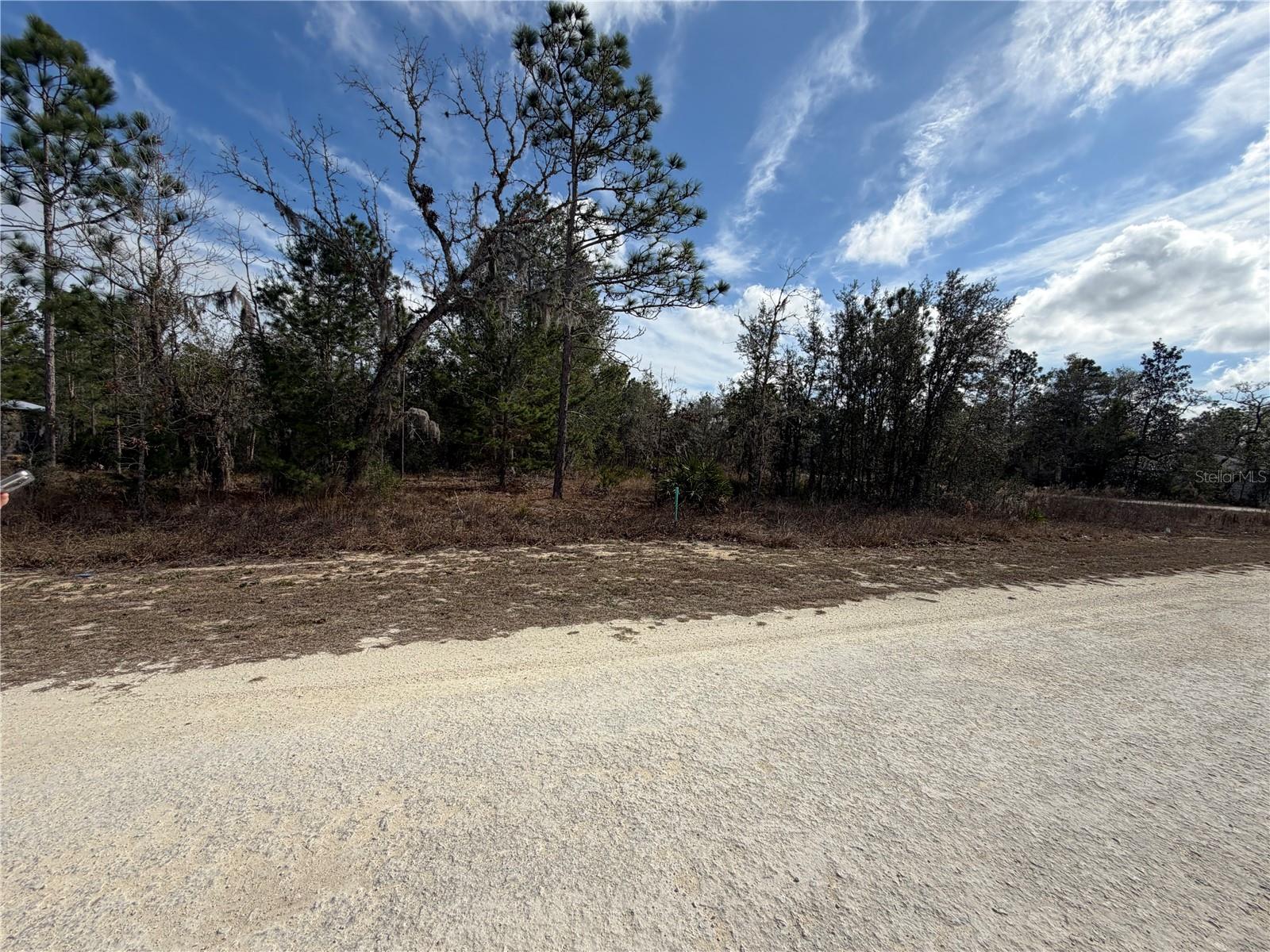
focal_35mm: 14
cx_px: 635
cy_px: 476
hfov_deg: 102.1
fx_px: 514
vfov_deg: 85.7
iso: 20
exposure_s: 1/1497
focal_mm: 2.22
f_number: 2.2
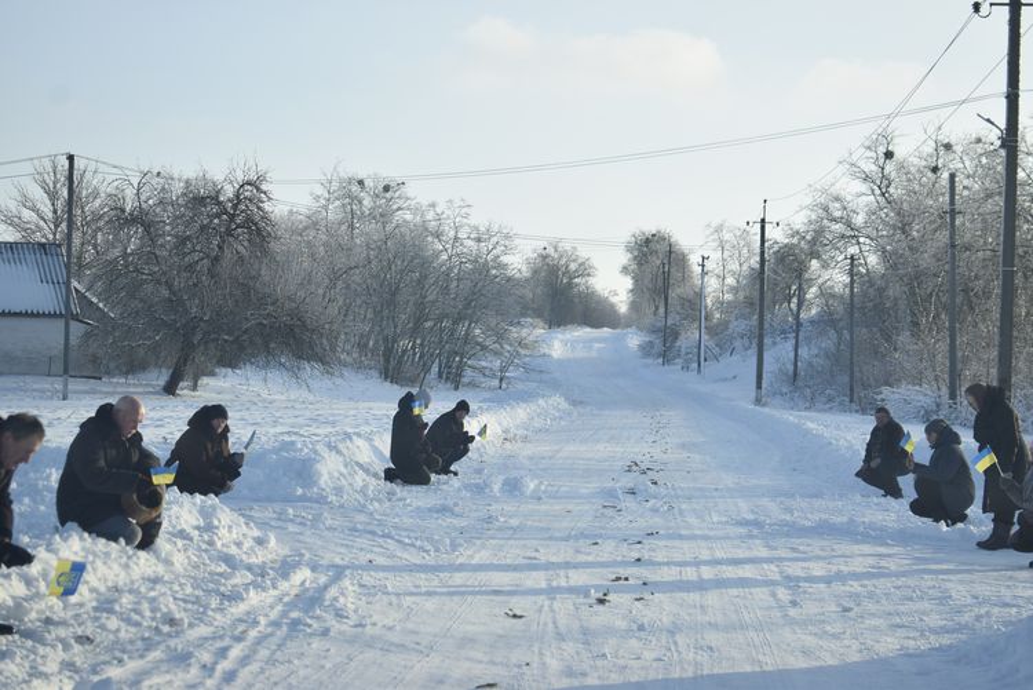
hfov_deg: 24.6
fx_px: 2369
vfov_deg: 16.6
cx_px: 516
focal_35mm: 82
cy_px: 345
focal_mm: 55
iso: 200
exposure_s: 1/500
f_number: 5.6
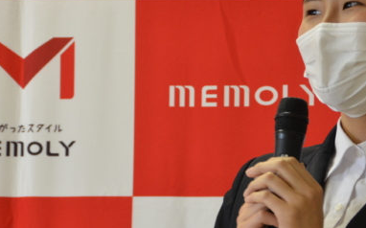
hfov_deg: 5.0
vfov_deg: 3.1
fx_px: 4186
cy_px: 117
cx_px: 286
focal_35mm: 420
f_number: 5.6
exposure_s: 1/60
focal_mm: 150
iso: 1000
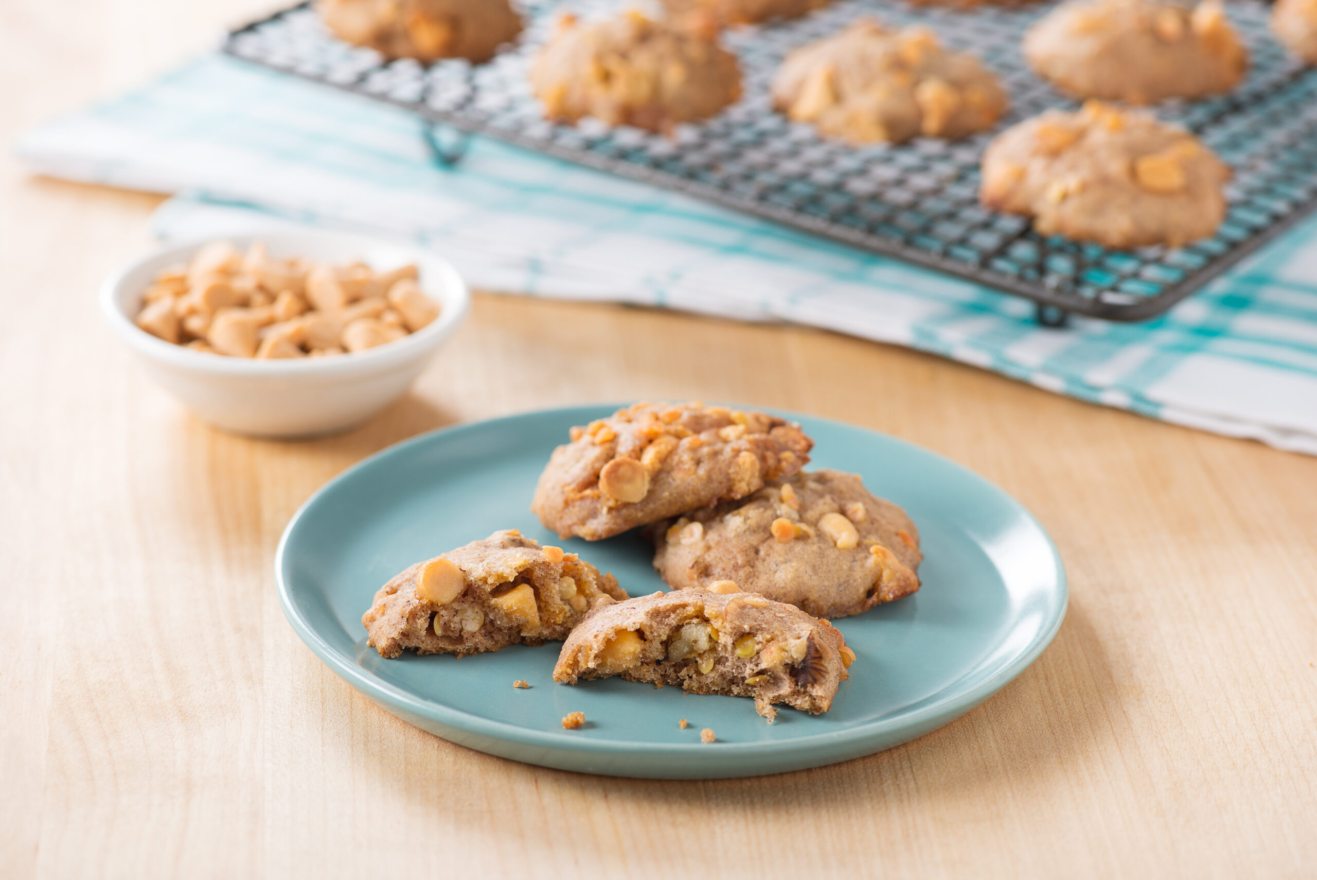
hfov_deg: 19.4
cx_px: 658
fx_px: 3843
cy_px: 440
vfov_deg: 13.1
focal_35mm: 105
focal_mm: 105
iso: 100
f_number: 8
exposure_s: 1/200
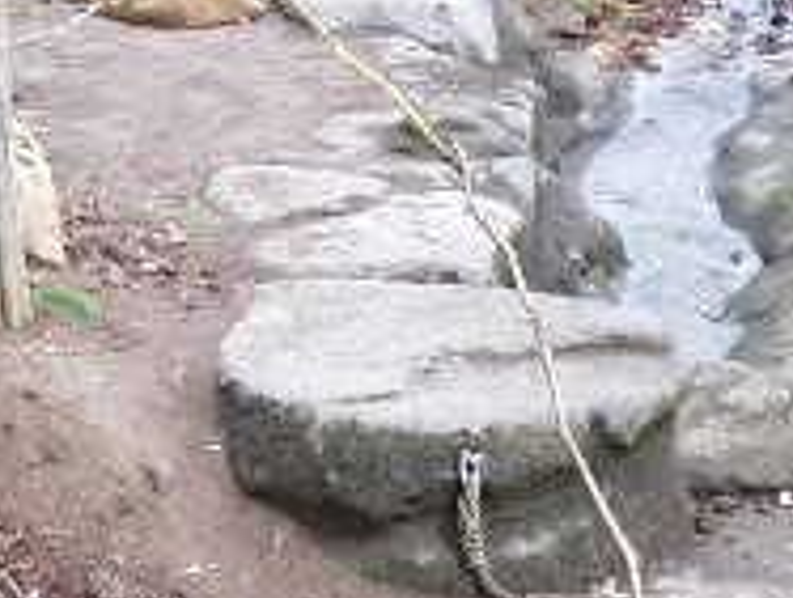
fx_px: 4728
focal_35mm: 206
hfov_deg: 9.6
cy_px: 617
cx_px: 600
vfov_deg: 7.2
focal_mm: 8
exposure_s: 1/250
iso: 80
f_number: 3
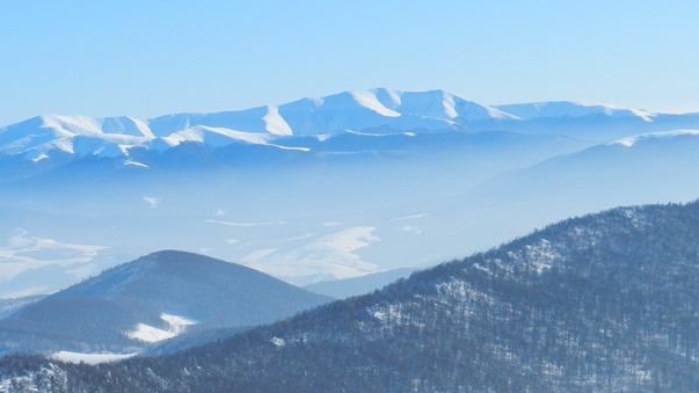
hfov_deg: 19.2
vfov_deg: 10.9
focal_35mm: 111
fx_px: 2057
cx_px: 252
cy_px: 264
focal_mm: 10.7
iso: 160
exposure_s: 1/1250
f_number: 5
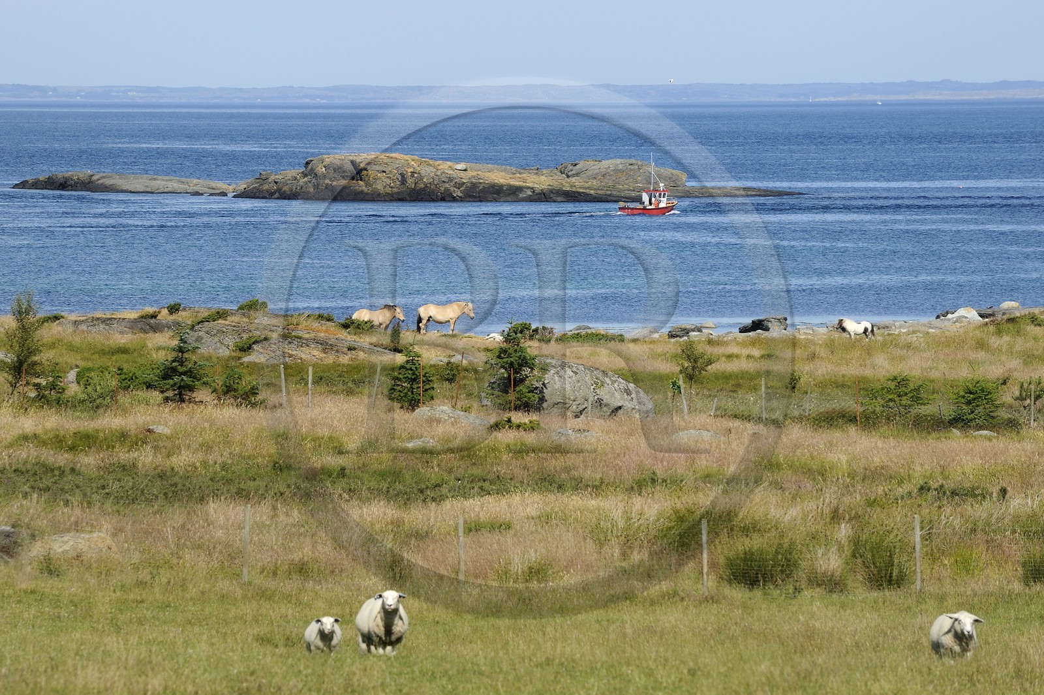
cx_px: 522
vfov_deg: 6.9
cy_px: 348
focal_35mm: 200
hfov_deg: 10.3
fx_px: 5798
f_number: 10
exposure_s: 1/320
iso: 200
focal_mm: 200
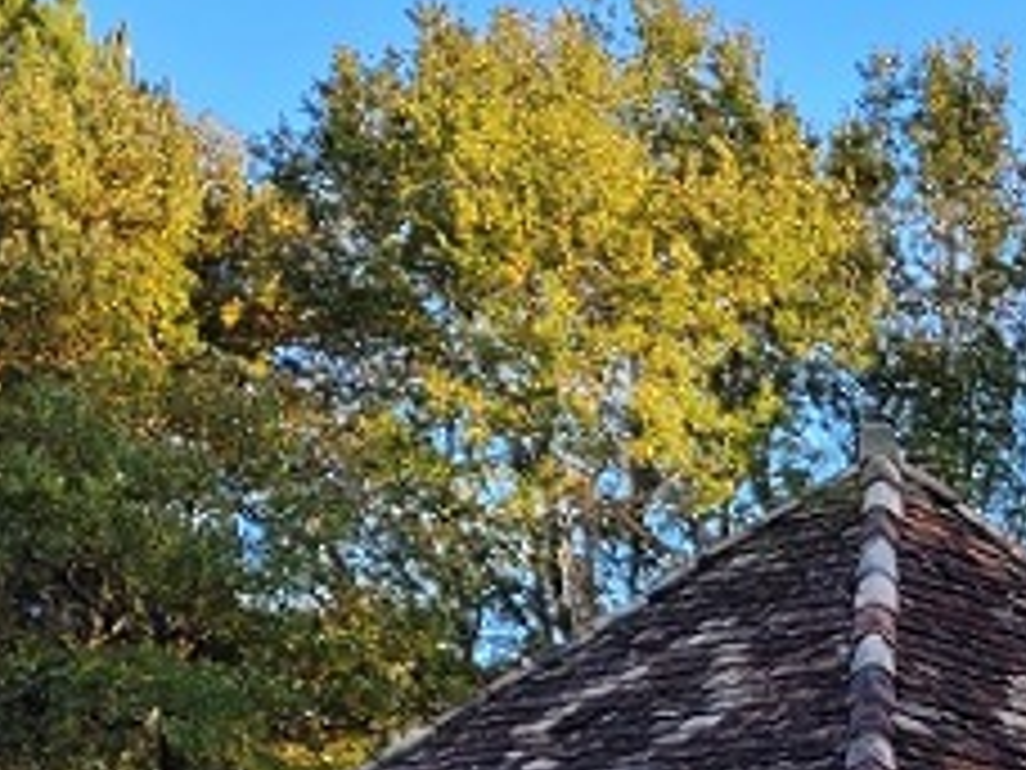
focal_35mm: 105
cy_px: 964
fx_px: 3112
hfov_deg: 16.3
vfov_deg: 13.6
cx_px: 1746
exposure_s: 1/322
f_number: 1.8
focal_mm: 5.4
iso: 40
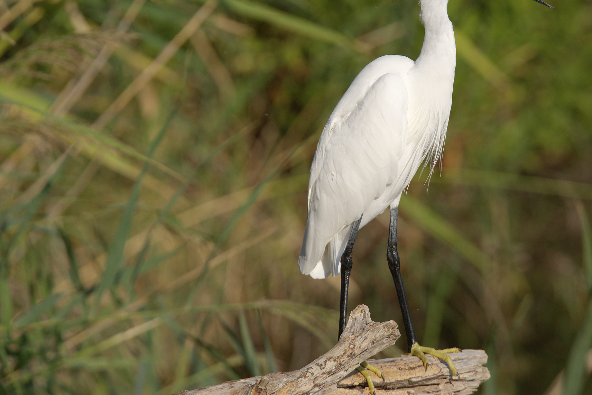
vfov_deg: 2.2
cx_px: 390
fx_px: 10377
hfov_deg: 3.3
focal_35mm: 631
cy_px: 134
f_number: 9
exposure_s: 1/2000
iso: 400
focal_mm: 450
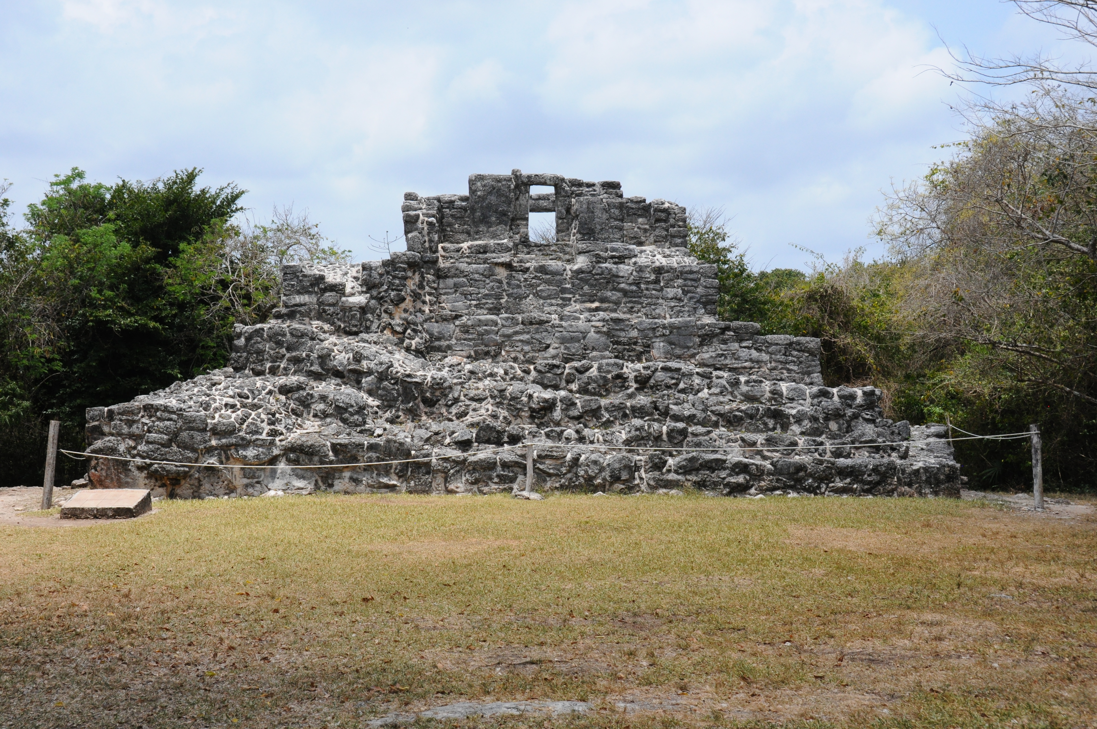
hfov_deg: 38.9
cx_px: 548
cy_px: 364
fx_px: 1552
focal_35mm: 51
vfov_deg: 26.4
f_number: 13
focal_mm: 34
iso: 800
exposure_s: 1/1000
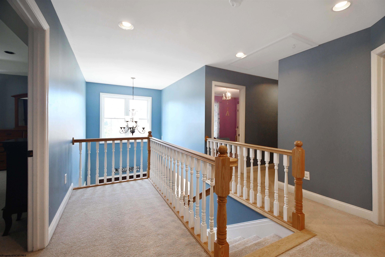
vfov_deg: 77.3
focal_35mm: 15
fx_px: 160
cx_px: 192
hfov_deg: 100.4
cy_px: 128
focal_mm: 10
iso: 800
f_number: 3.5
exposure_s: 1/200
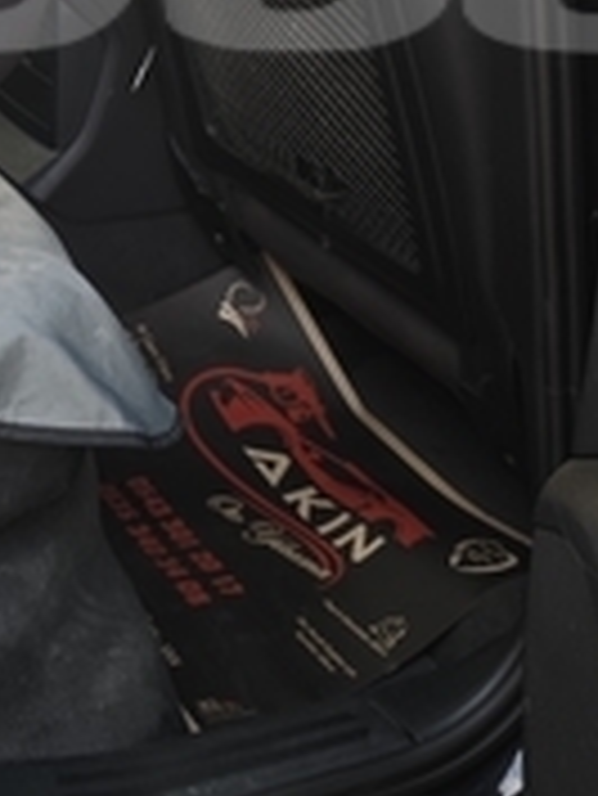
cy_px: -31
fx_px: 1794
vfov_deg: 23.7
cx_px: 4
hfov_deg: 18.4
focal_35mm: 78
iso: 400
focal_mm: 8.72
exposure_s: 1/66.3
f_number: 2
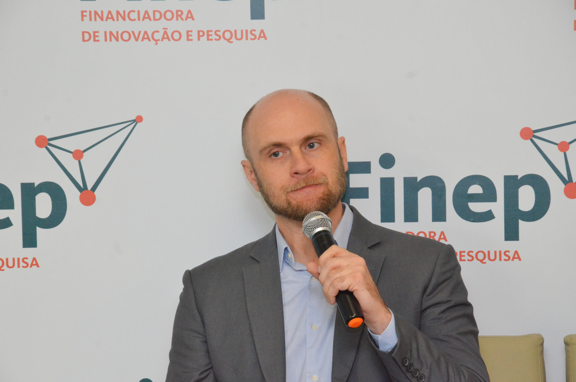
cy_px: 191
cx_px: 288
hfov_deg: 13.1
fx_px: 2515
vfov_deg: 8.7
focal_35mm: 158
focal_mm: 105
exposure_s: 1/60
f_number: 10
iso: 4000
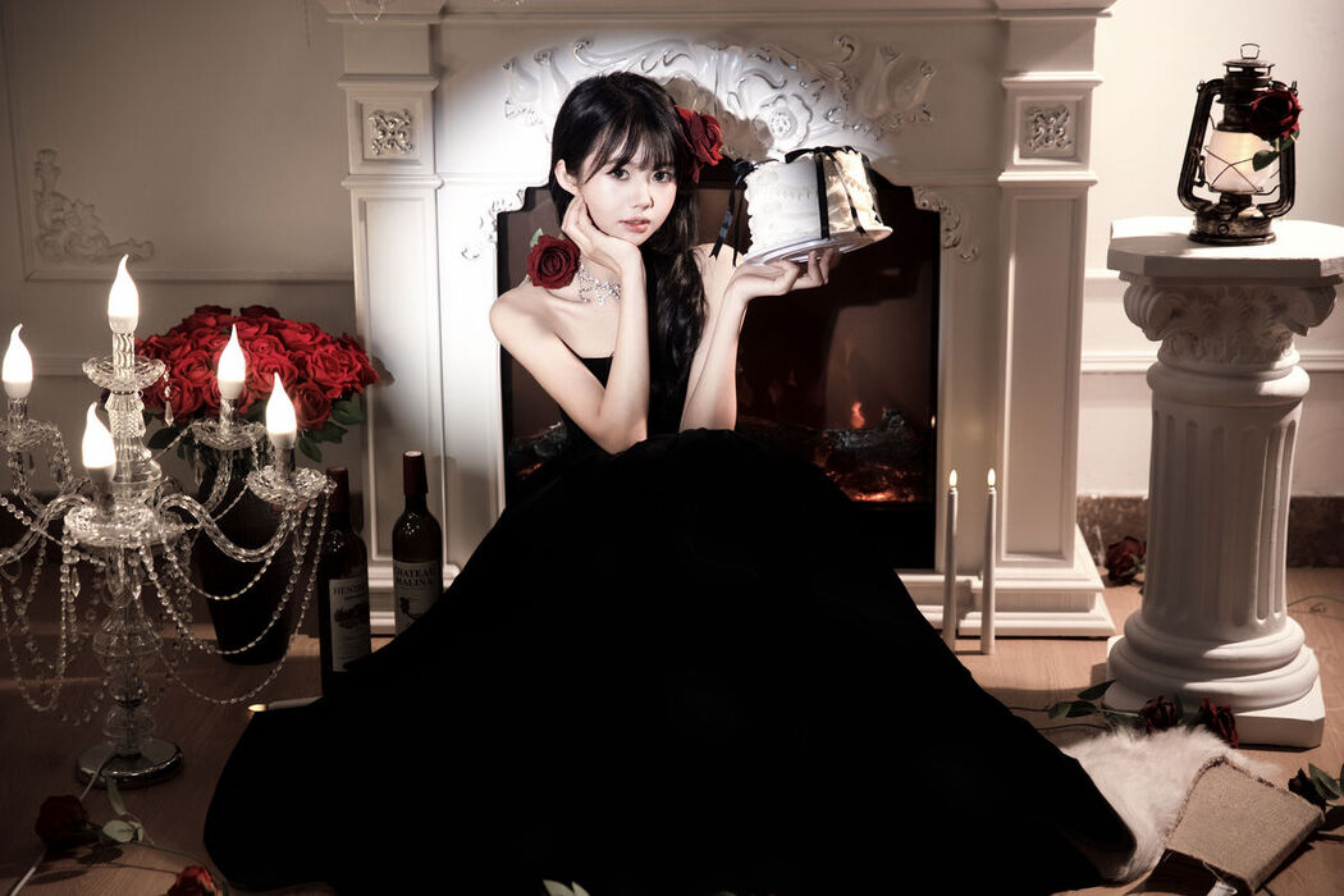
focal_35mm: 70
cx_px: 672
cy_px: 448
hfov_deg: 28.8
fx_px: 2613
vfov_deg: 19.5
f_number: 2.8
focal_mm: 70
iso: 500
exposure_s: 1/160
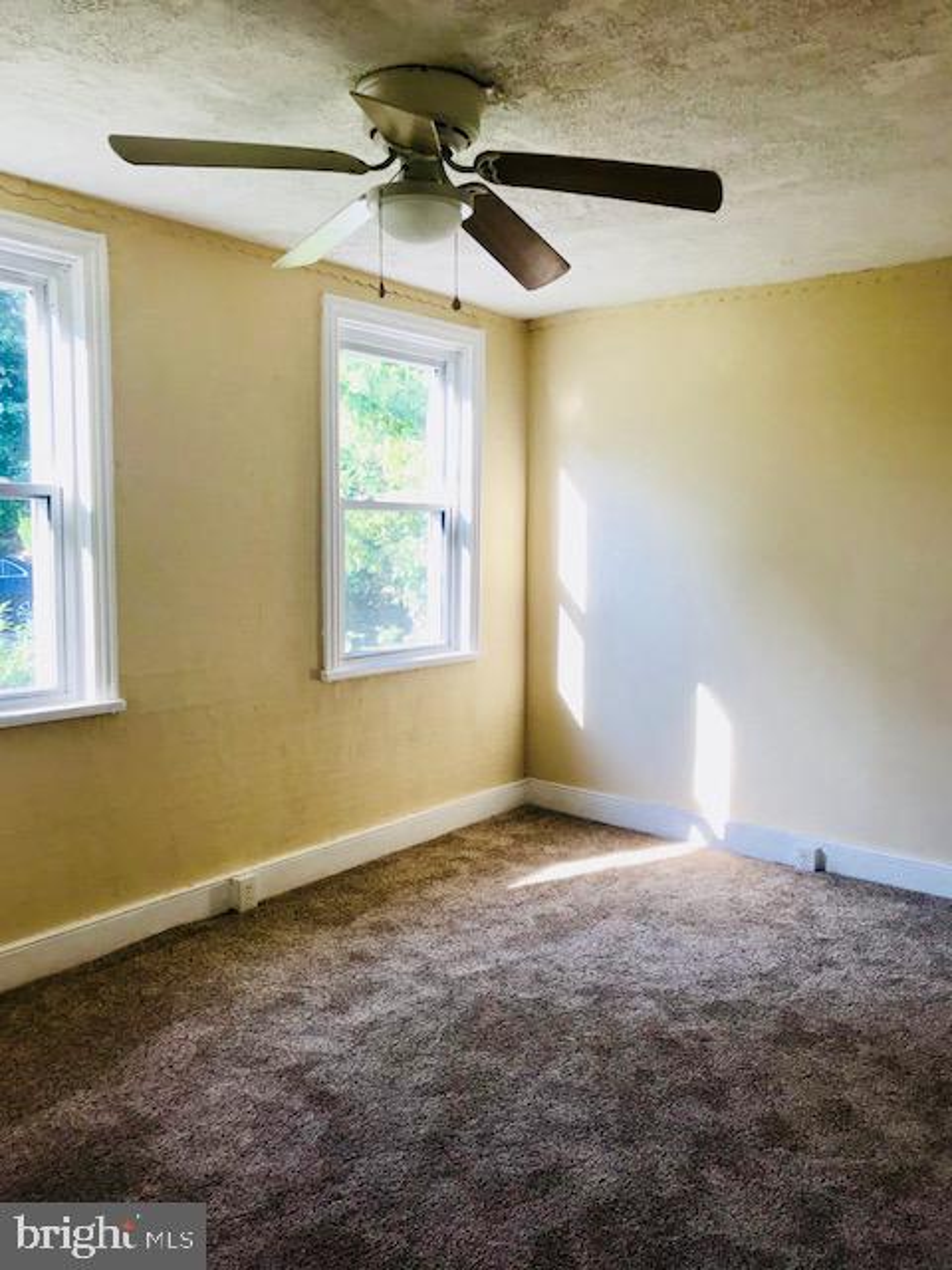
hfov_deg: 49.7
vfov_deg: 63.4
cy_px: 635
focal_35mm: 28
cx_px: 476
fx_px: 1027
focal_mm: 3.99
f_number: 1.8
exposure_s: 1/120
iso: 25
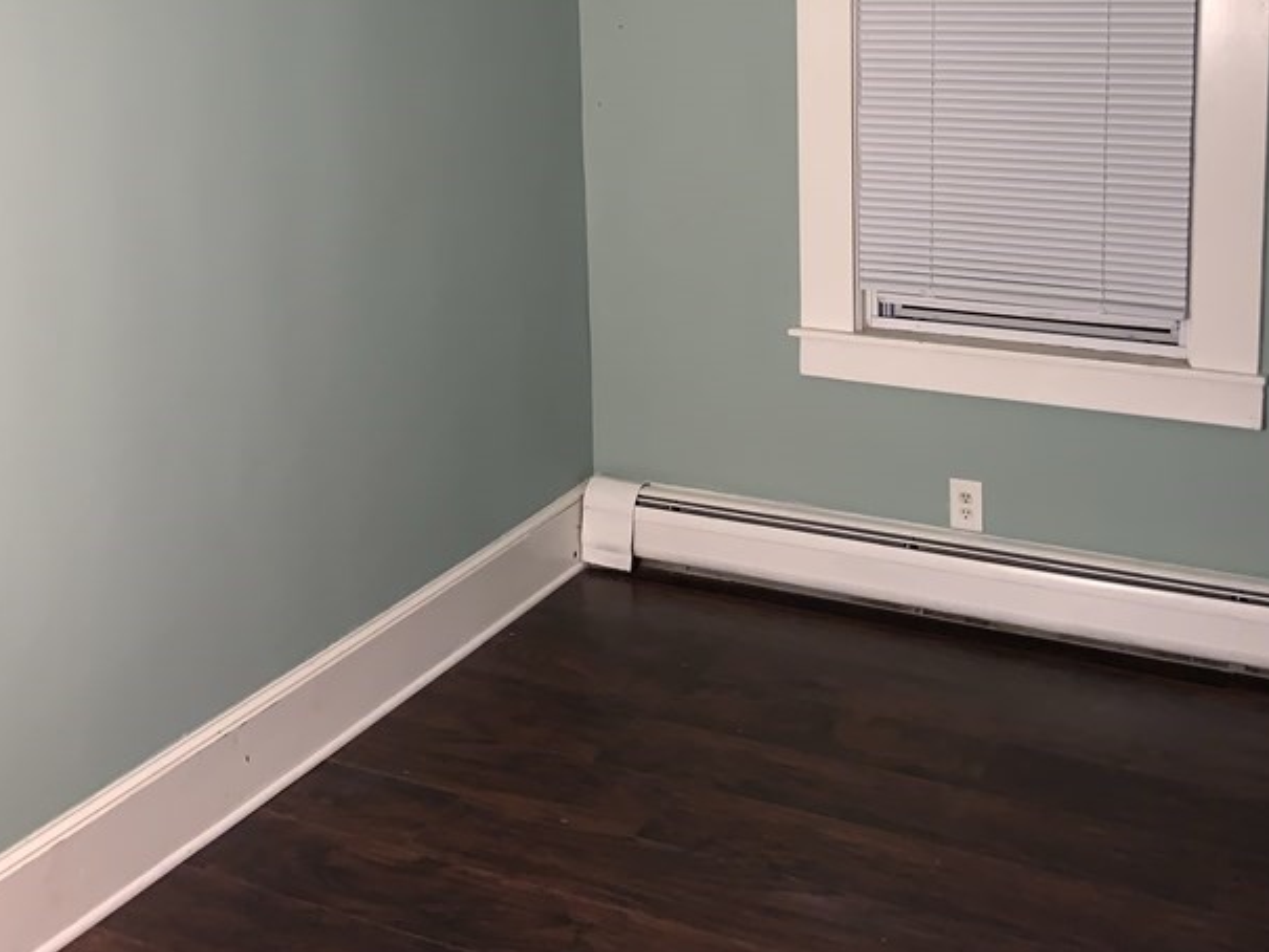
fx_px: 1613
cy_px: 214
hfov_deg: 42.8
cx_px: 728
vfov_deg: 32.1
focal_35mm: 44
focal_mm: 4.25
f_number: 1.8
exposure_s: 1/5
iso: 80
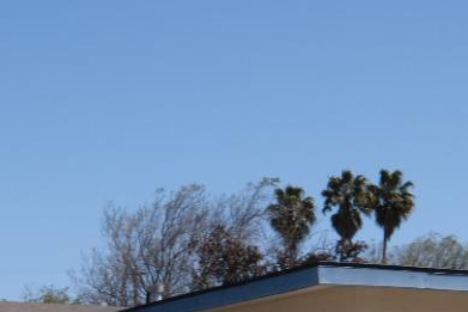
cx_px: 114
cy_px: 386
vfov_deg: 9.8
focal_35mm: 138
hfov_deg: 14.8
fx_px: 1795
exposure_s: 1/30
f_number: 22
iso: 80
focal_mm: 24
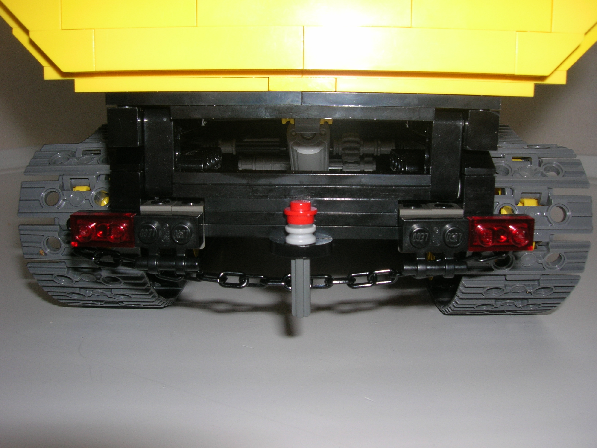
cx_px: 298
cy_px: 224
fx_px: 586
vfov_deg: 41.8
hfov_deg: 54.0
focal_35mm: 34
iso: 50
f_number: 4.9
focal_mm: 5.7
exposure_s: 1/60.1
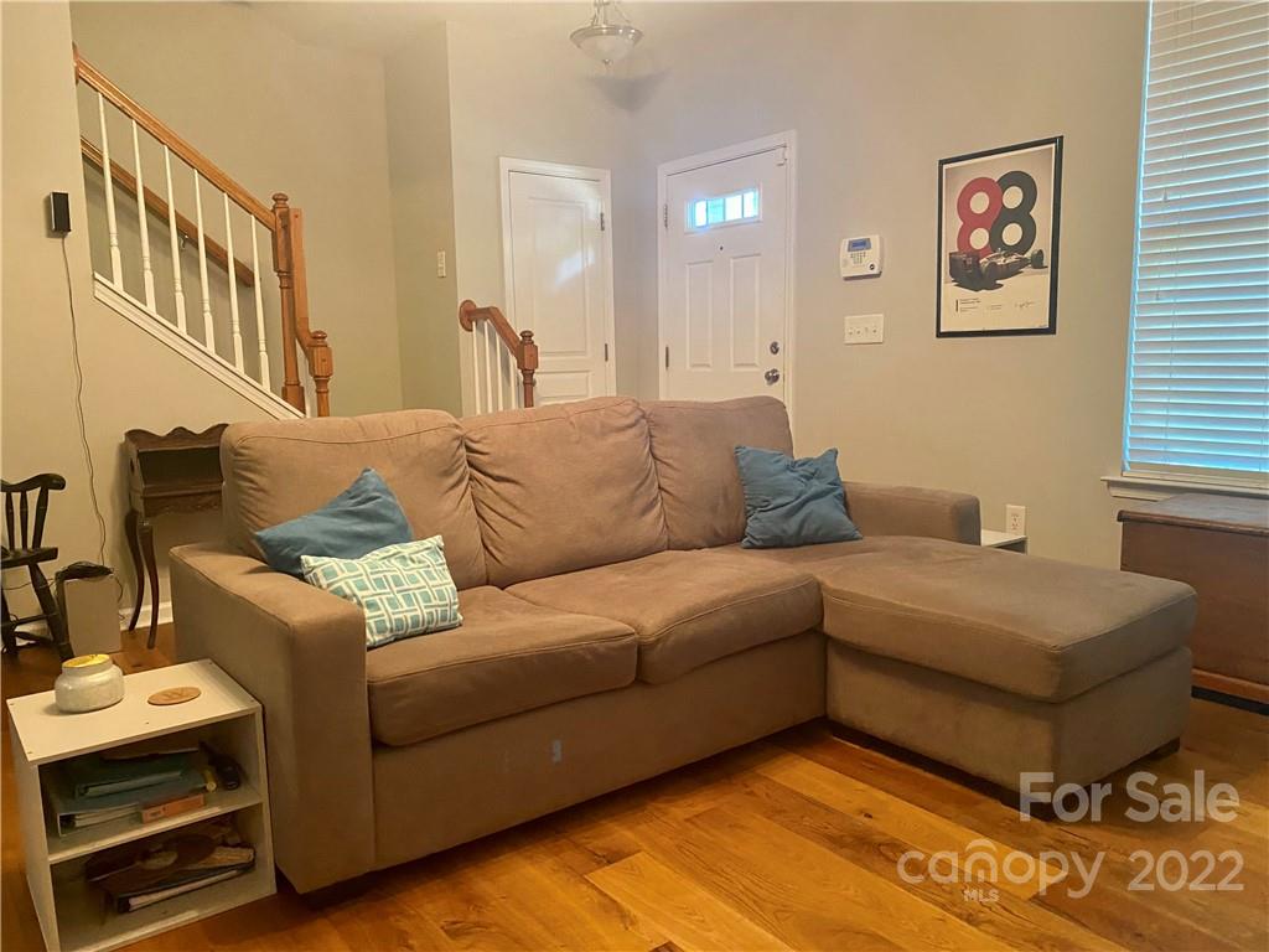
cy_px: 476
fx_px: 953
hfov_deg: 67.3
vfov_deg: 53.1
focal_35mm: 26
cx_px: 634
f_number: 1.8
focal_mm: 4.25
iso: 500
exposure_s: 1/40
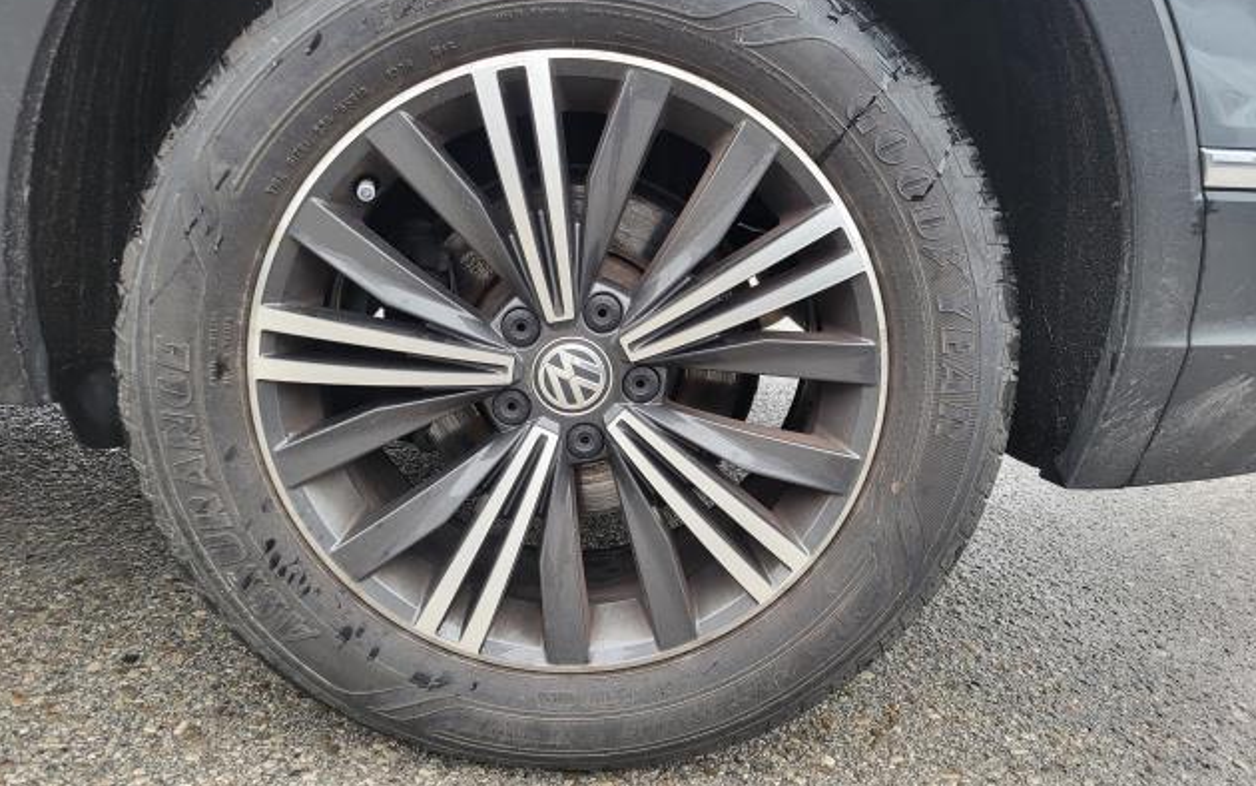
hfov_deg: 66.5
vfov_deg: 44.5
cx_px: 620
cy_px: 353
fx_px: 959
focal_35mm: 28
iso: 125
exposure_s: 1/120
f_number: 1.8
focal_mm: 5.4
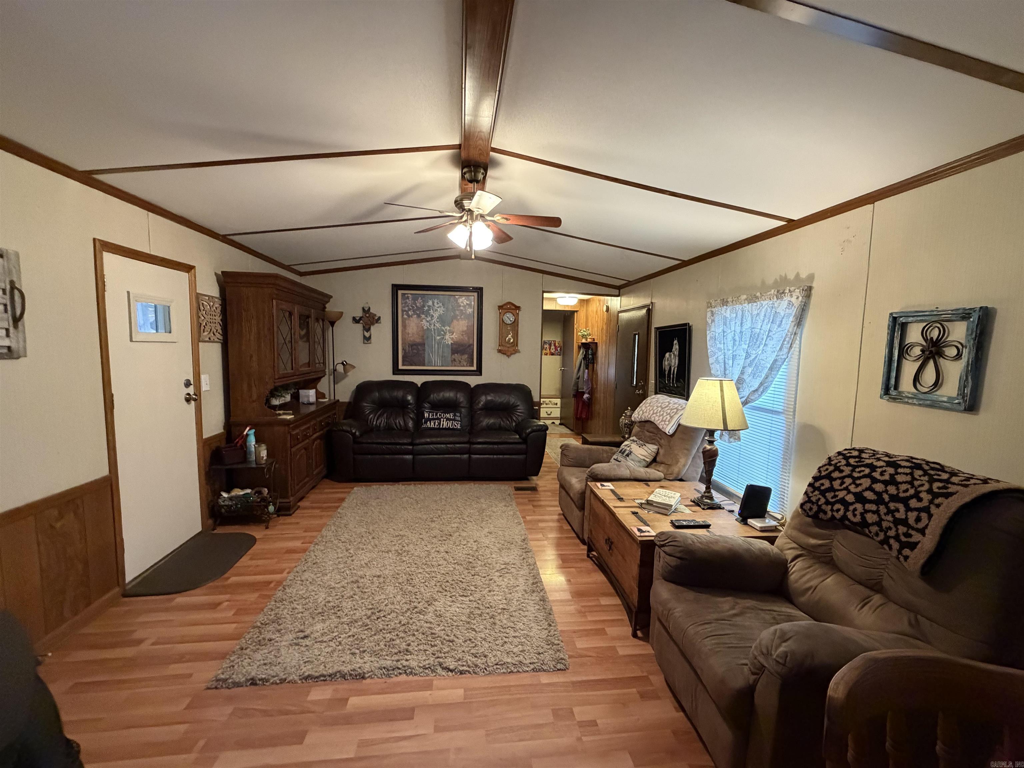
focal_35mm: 14
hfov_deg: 102.1
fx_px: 414
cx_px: 512
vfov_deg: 85.7
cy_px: 384
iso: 640
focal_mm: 2.22
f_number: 2.2
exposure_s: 1/60
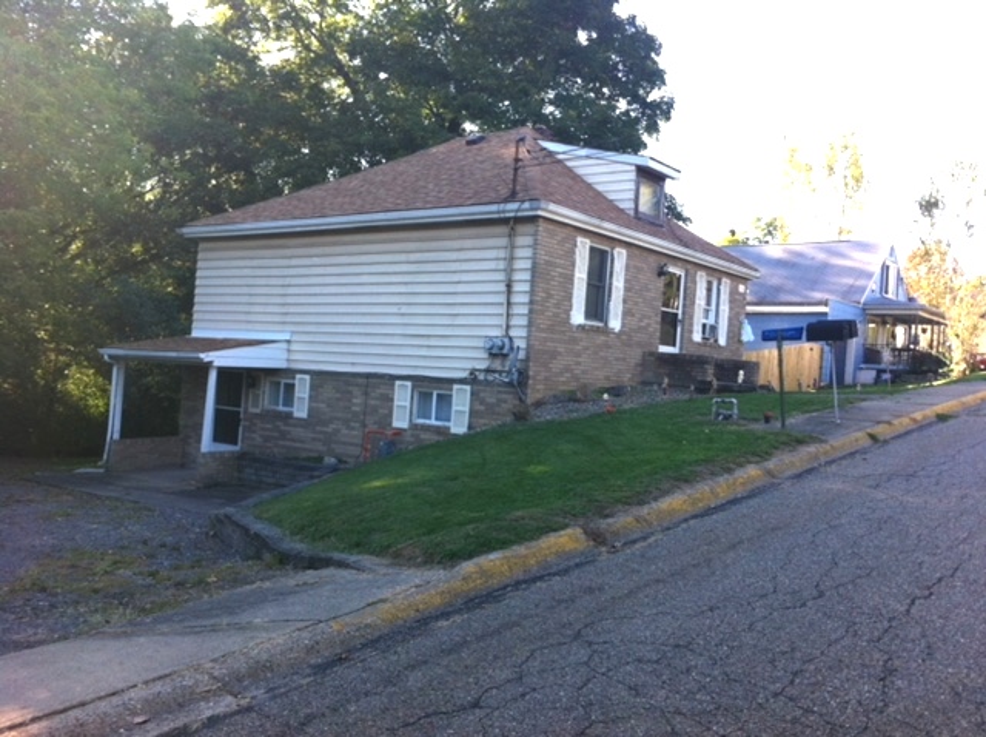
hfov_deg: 52.7
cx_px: 493
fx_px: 995
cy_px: 368
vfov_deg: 40.6
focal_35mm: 35
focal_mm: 3.85
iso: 80
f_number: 2.8
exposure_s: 1/161
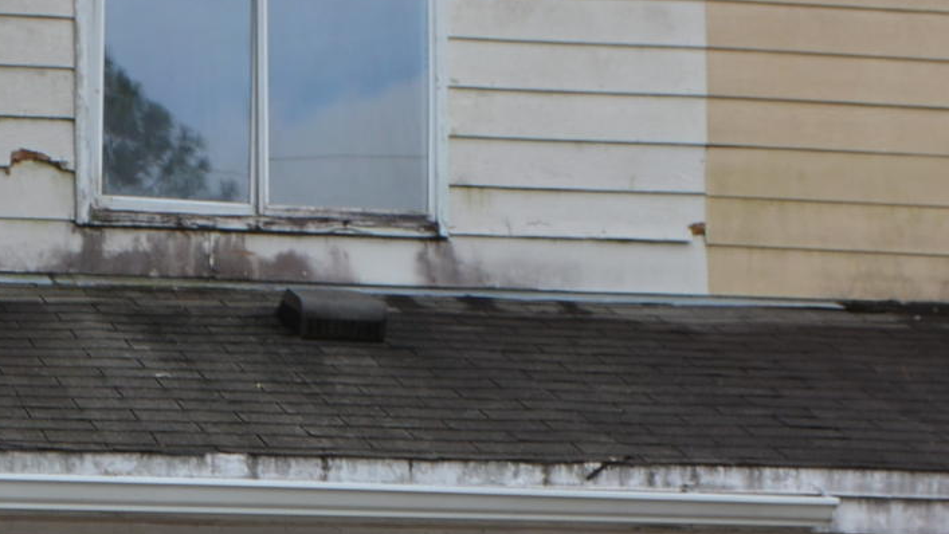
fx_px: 3020
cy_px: 646
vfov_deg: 10.0
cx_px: 107
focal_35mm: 120
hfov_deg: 17.6
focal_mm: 18
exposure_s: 1/200
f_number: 8
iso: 100
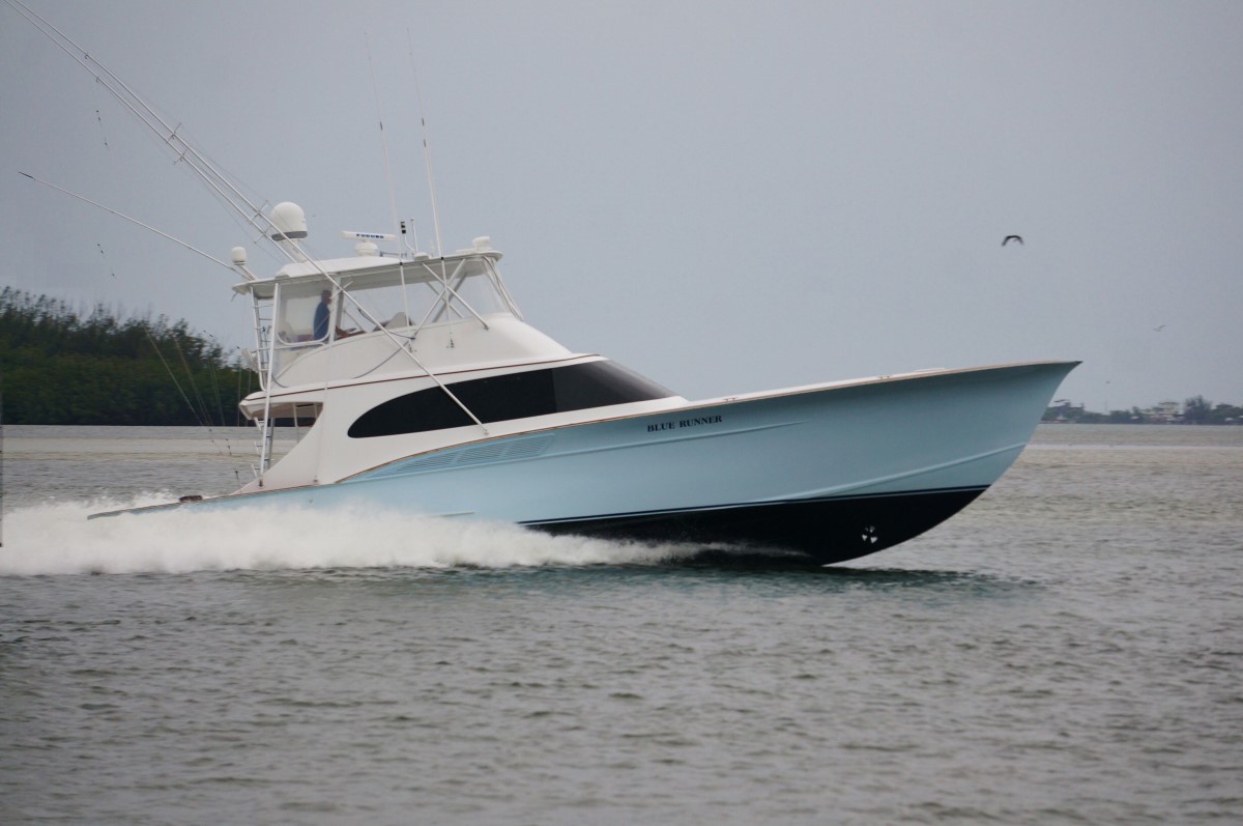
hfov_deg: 12.5
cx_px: 622
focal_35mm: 165
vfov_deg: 8.3
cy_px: 413
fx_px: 5690
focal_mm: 110
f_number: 5.6
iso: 320
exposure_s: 1/200
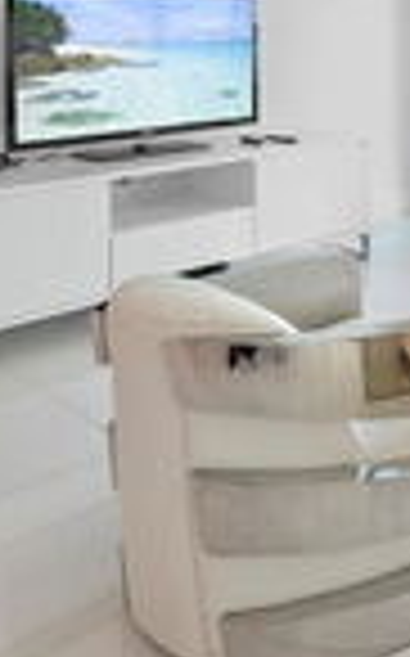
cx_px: 554
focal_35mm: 47
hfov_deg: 23.6
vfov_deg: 38.6
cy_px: 22
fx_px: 842
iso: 100
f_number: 8
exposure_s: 1/5
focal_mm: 14
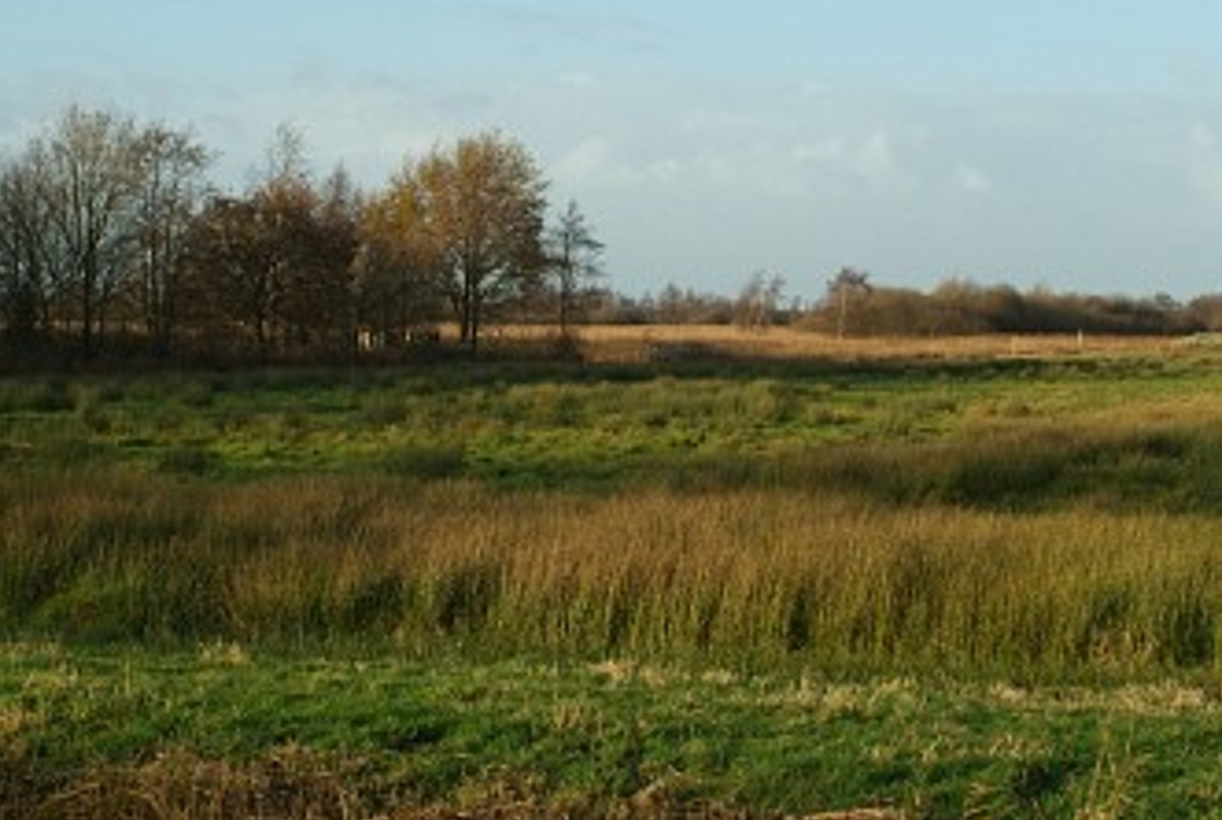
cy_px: 349
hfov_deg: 28.0
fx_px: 2448
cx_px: 701
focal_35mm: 72
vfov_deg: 19.0
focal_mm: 35
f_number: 11
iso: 400
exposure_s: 1/250
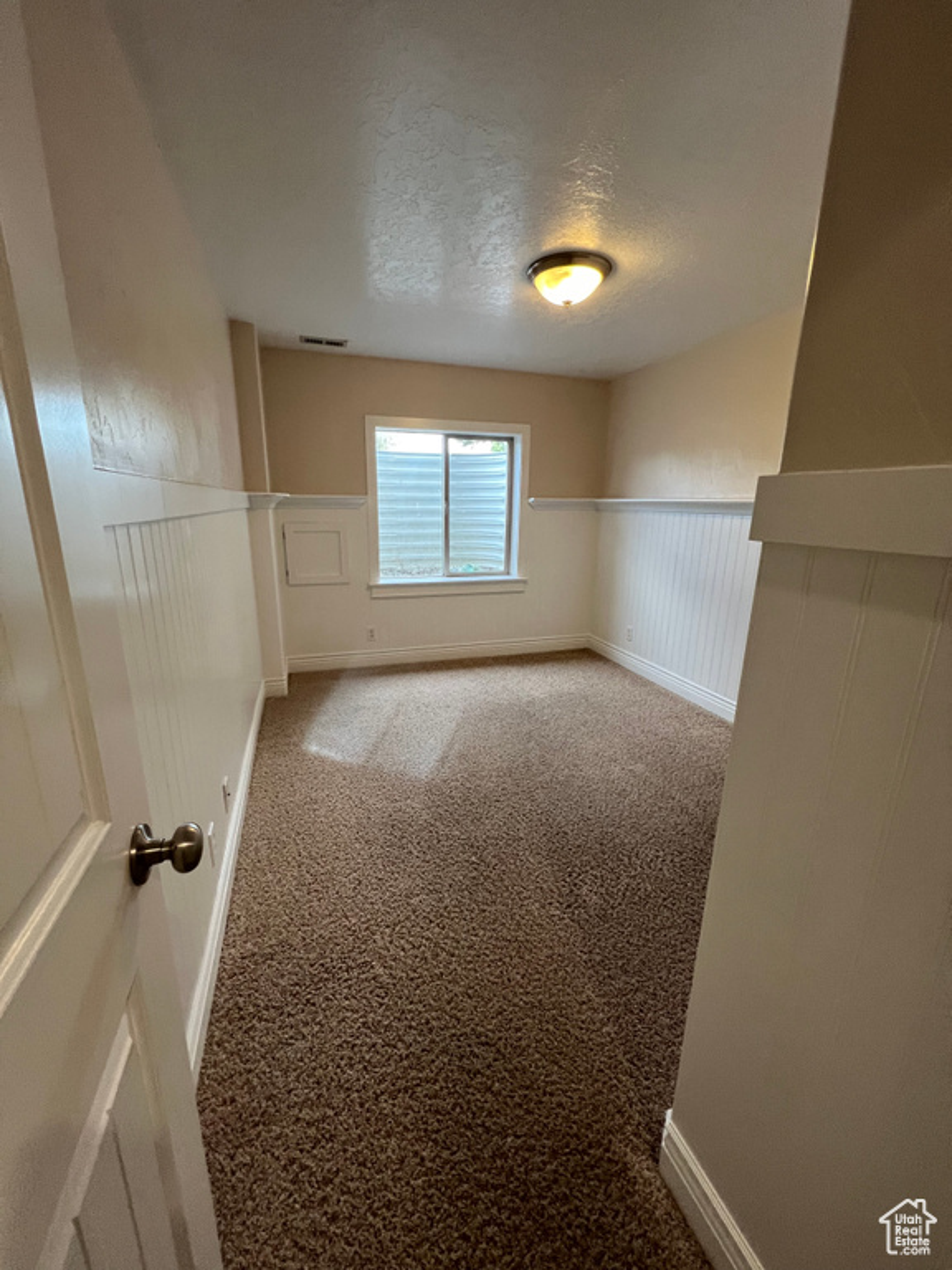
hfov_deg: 89.9
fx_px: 477
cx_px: 476
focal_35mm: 13
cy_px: 635
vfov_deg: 106.2
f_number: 1.8
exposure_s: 1/120
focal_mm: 1.57
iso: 200
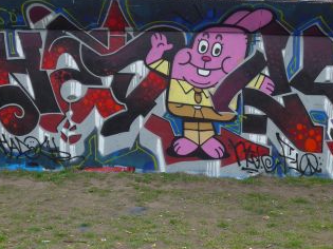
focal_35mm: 46
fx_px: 442
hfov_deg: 41.2
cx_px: 180
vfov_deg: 31.5
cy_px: 135
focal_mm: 6
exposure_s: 1/200
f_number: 2.8
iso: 80
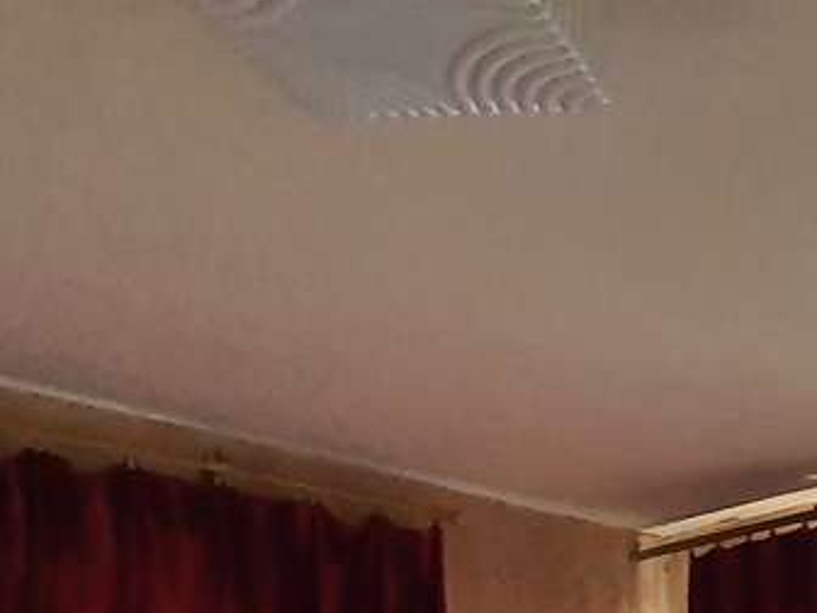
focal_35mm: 58
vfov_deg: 20.6
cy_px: 979
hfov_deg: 27.9
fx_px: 1369
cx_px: 1046
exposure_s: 1/33
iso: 400
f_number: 2.2
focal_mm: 1.8
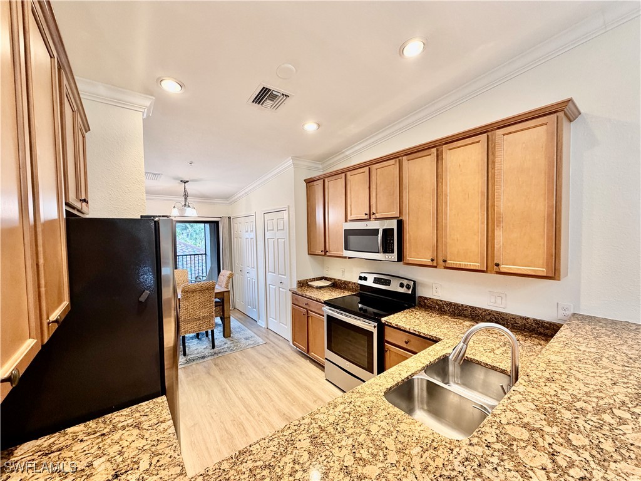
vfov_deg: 85.7
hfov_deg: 102.1
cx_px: 320
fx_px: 259
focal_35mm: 14
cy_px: 240
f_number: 2.2
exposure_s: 1/60
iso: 200
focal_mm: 2.22
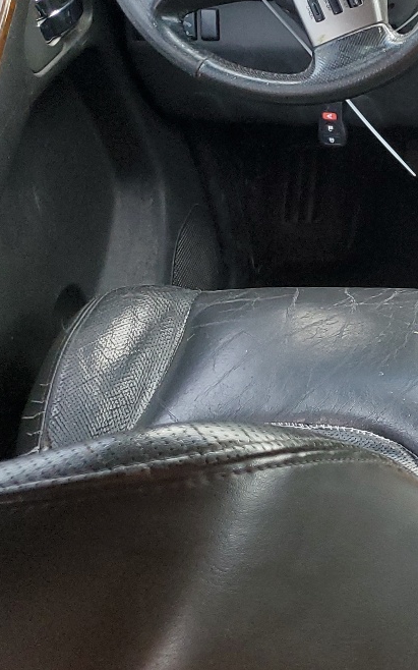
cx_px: 696
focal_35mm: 67
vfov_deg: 30.6
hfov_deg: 16.9
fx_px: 1222
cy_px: 293
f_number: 1.5
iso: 97
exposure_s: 1/120
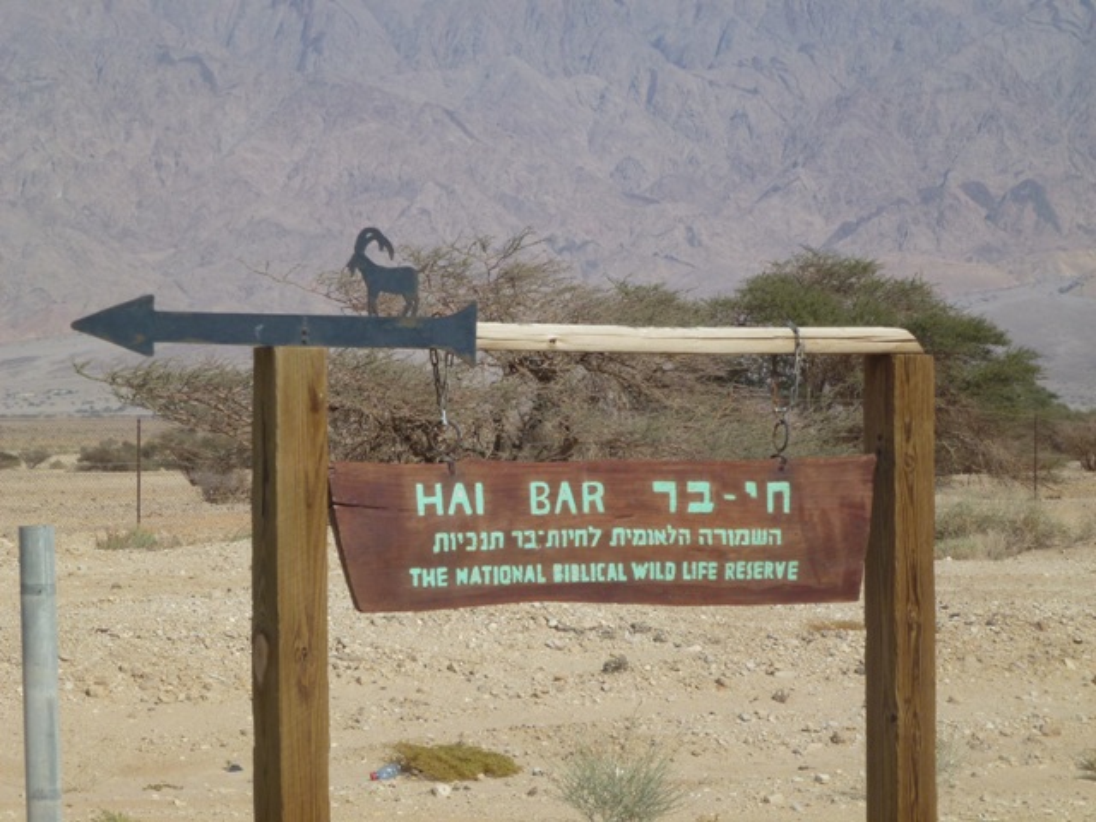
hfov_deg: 16.3
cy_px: 411
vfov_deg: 12.2
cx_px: 548
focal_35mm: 121
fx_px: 3831
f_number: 5.1
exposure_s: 1/1000
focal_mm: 21.7
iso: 100
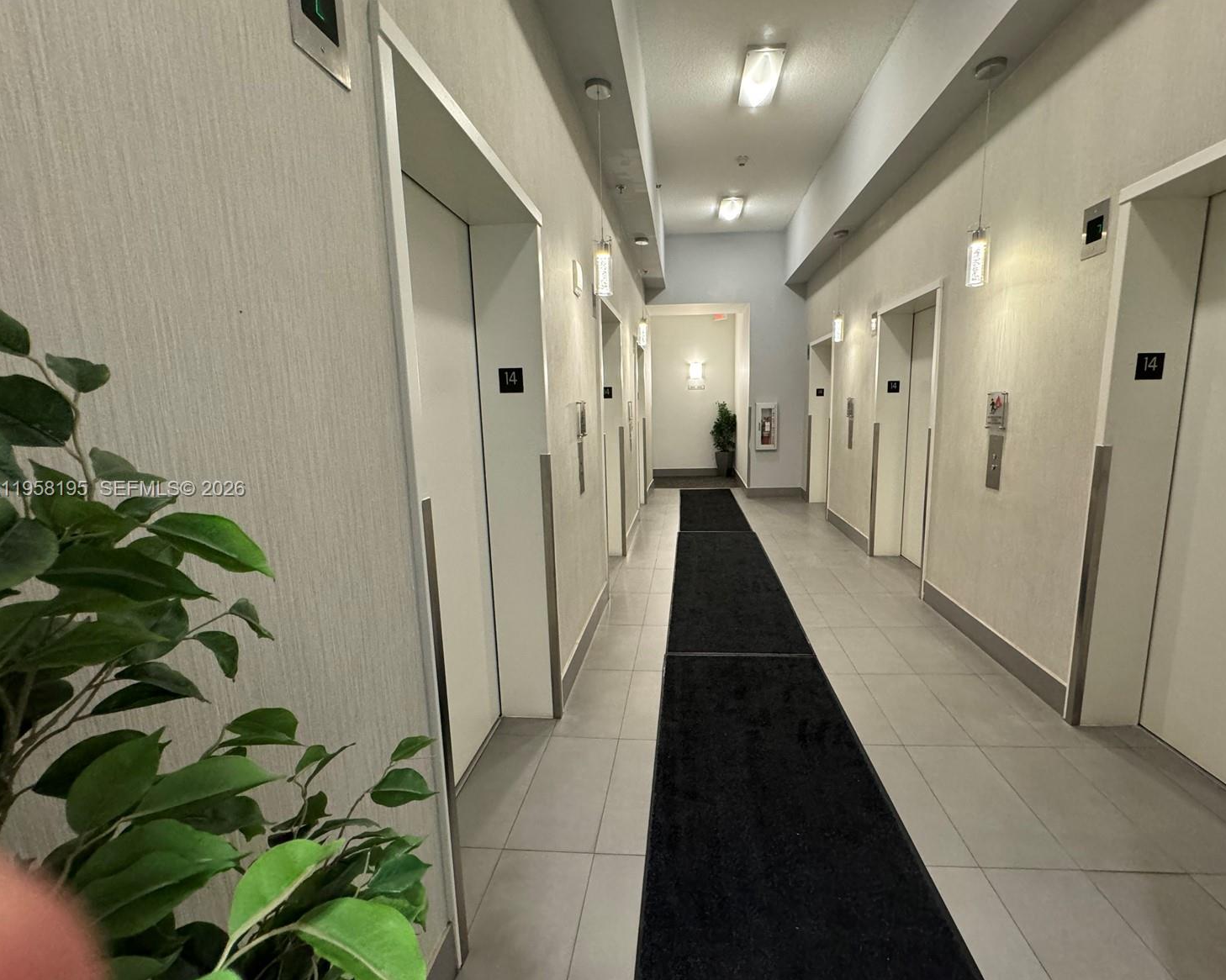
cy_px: 490
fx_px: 544
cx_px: 656
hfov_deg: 96.6
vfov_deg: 84.0
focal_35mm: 15
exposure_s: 1/60
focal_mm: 2.22
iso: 400
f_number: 2.2
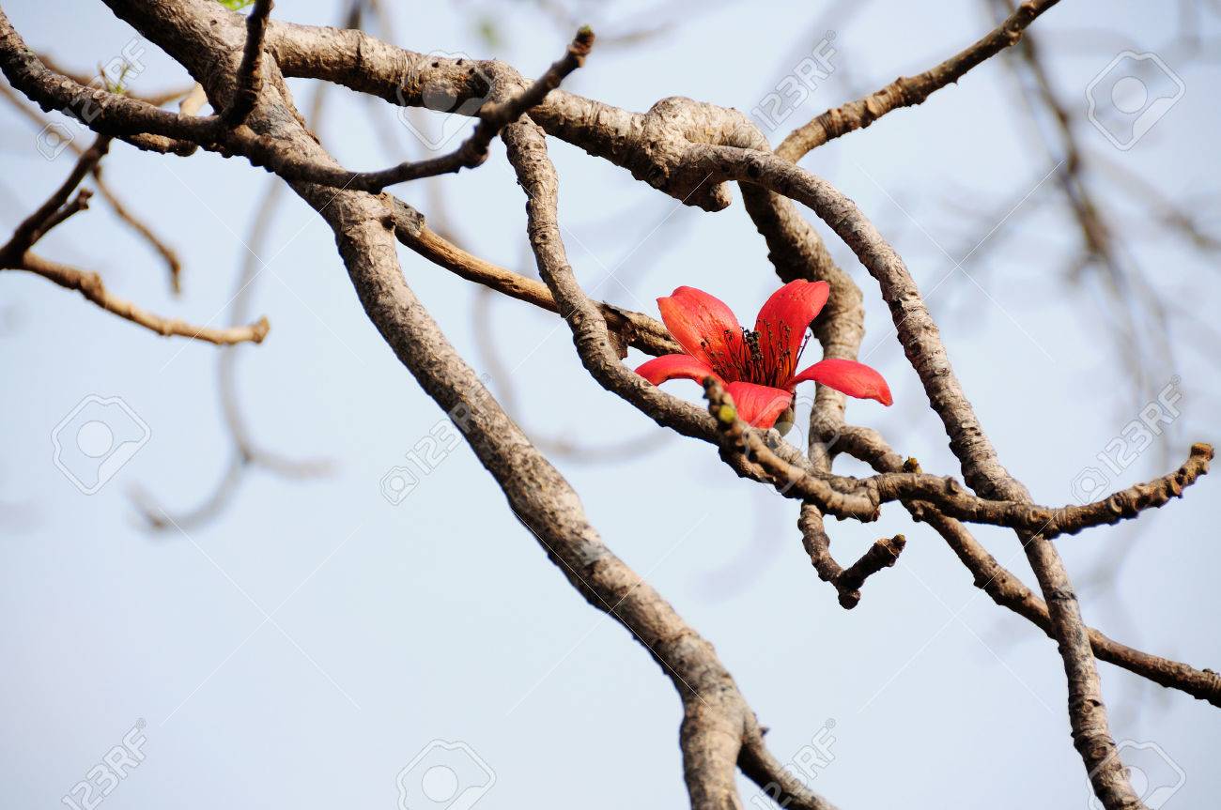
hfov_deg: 8.1
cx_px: 610
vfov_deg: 5.4
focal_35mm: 255
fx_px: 8637
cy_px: 405
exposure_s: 1/500
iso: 200
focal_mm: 170
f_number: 5.6
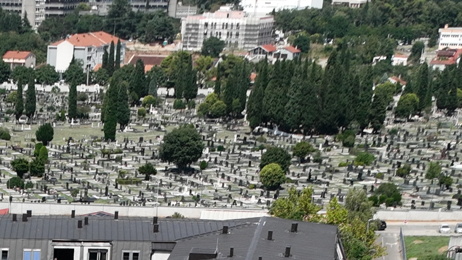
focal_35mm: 124
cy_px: 755
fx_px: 1519
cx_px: -180
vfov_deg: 8.4
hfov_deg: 16.2
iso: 100
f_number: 2.8
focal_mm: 12.29
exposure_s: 1/2500
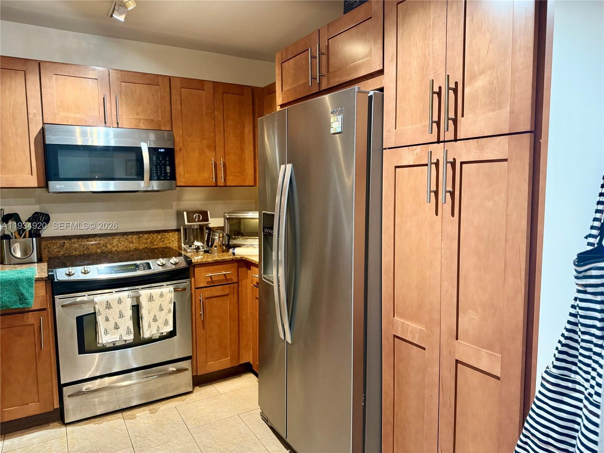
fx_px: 419
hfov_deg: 71.6
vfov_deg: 56.8
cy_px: 226
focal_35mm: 24
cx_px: 302
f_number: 1.78
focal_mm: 6.76
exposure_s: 1/60
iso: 320
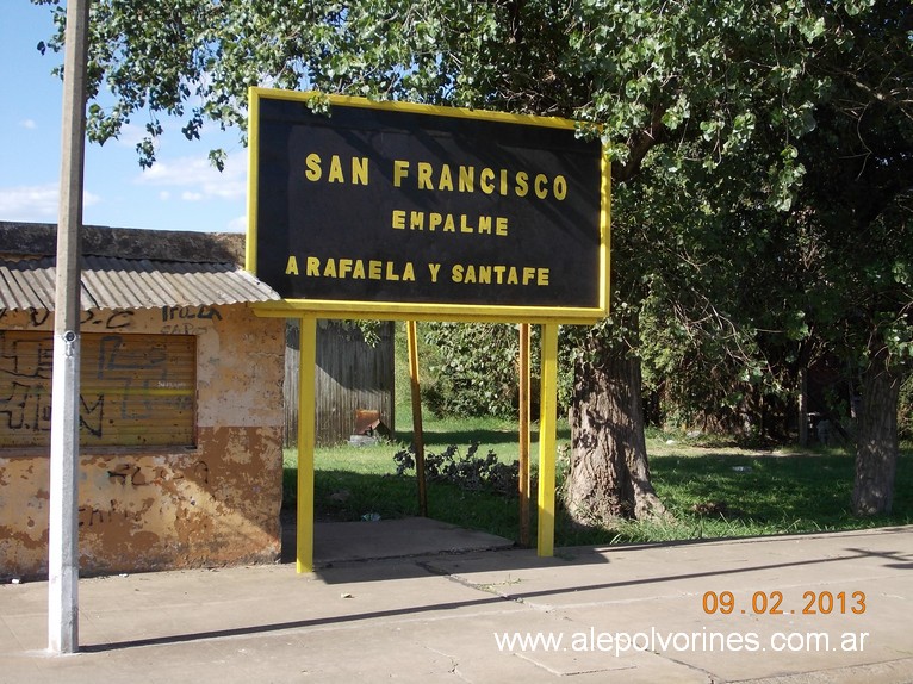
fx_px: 1345
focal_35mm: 51
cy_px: 342
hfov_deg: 37.5
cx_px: 456
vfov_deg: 28.5
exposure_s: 1/500
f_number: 3.6
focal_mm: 7.2
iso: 80
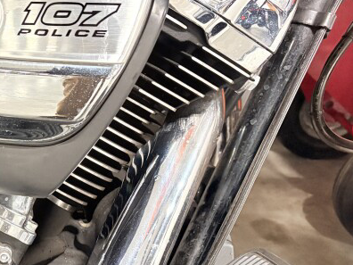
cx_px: -55
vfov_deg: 20.8
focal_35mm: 70
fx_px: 714
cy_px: 211
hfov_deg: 25.3
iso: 500
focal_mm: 5.96
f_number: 1.6
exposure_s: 1/60
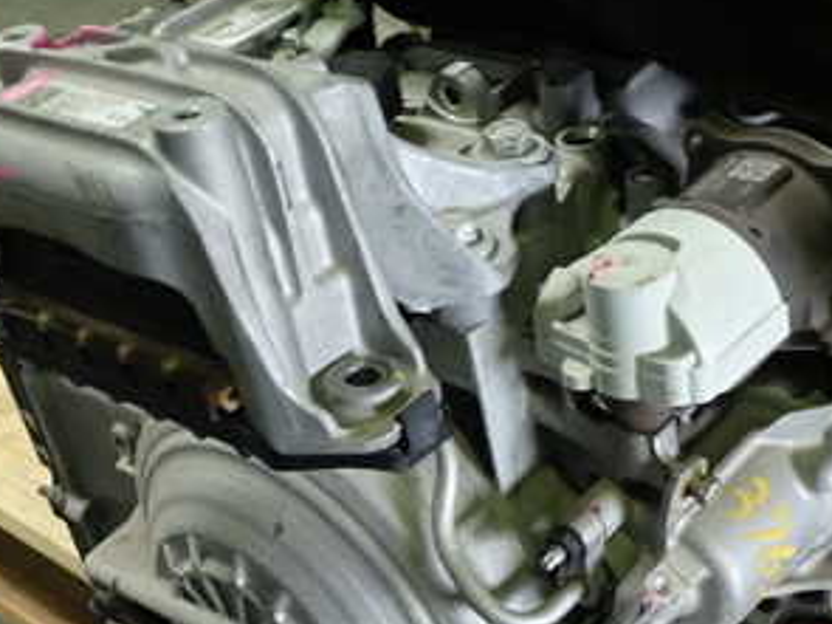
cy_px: 503
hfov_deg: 31.6
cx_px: 488
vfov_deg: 23.6
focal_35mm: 61
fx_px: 1466
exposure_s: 1/30
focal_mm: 5.4
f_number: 2.3
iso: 250
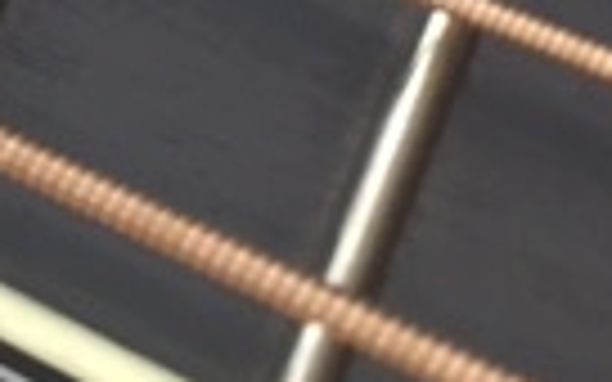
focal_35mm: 145
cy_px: -512
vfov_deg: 8.3
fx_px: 2418
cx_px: -338
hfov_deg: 13.5
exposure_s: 1/33
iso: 40
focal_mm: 4.15
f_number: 2.2
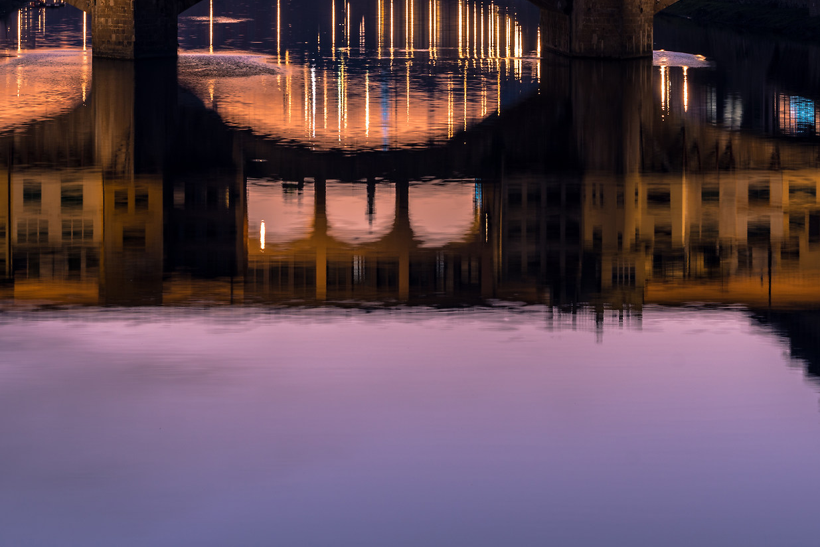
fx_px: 3098
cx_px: 361
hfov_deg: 15.1
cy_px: 45
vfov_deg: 10.0
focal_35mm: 136
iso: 100
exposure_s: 1.6
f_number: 7.1
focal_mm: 70
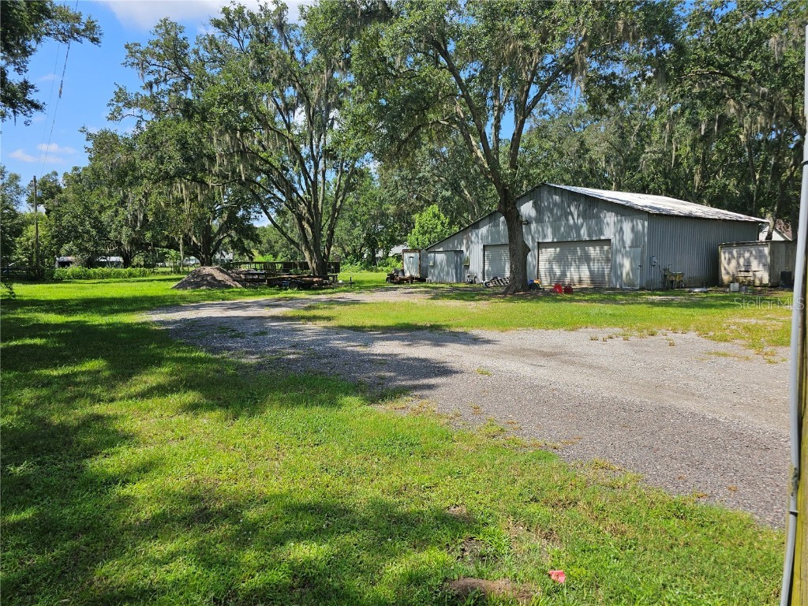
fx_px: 537
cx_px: 404
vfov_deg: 58.9
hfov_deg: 73.9
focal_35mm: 23
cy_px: 303
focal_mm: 6.3
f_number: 1.7
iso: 10
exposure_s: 1/582
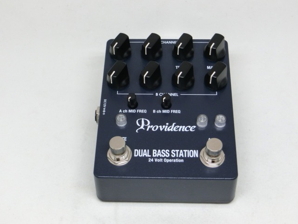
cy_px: 112
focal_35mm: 60
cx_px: 149
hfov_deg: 32.2
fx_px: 517
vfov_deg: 24.4
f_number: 5
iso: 250
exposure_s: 1/125
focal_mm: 10.7
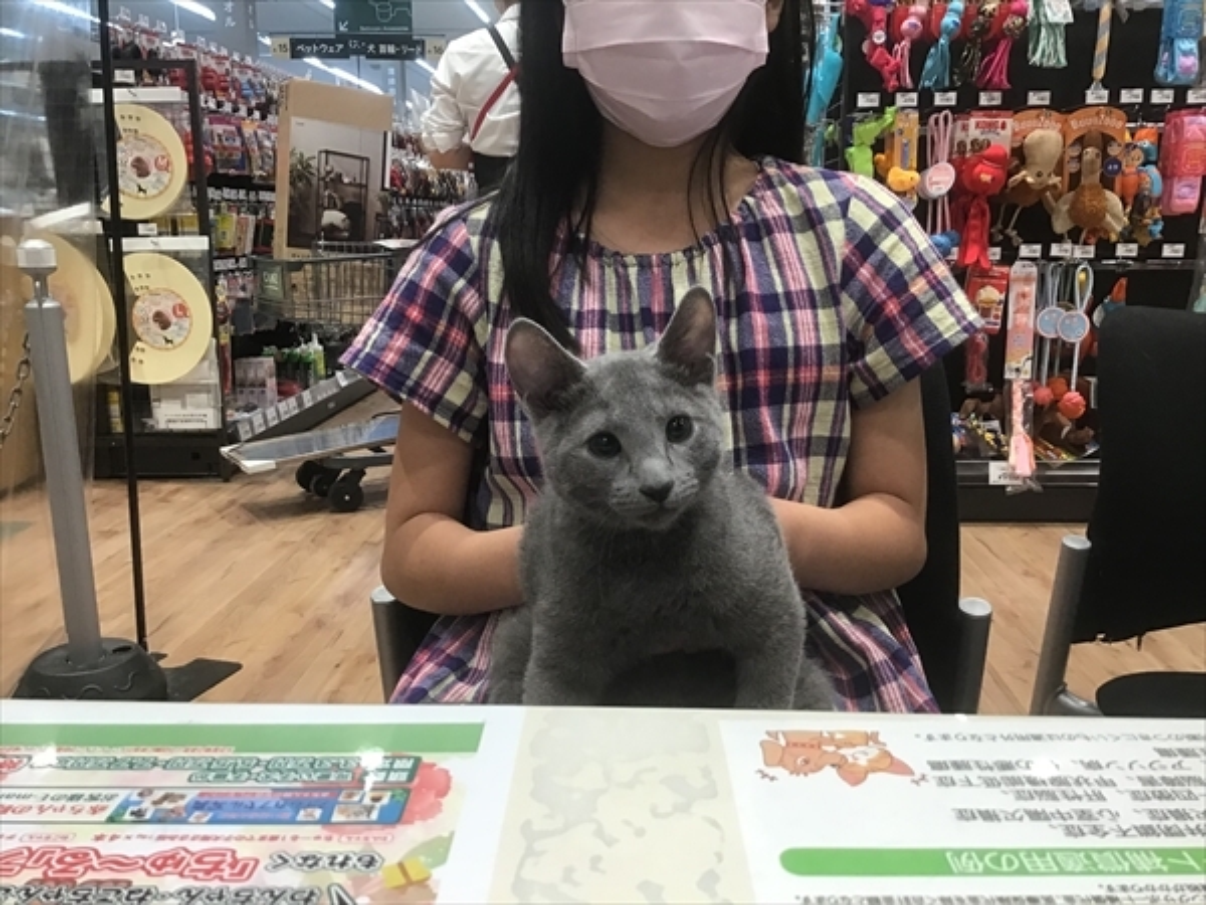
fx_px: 1080
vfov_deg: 45.4
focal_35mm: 31
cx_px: 603
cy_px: 452
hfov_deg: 58.4
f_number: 2.4
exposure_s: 1/30
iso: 40
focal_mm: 3.3
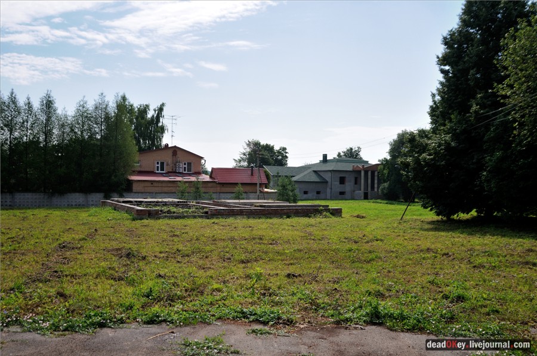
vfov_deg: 36.8
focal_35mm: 36
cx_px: 268
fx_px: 536
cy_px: 178
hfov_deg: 53.2
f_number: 5.6
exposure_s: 1/1250
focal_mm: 24
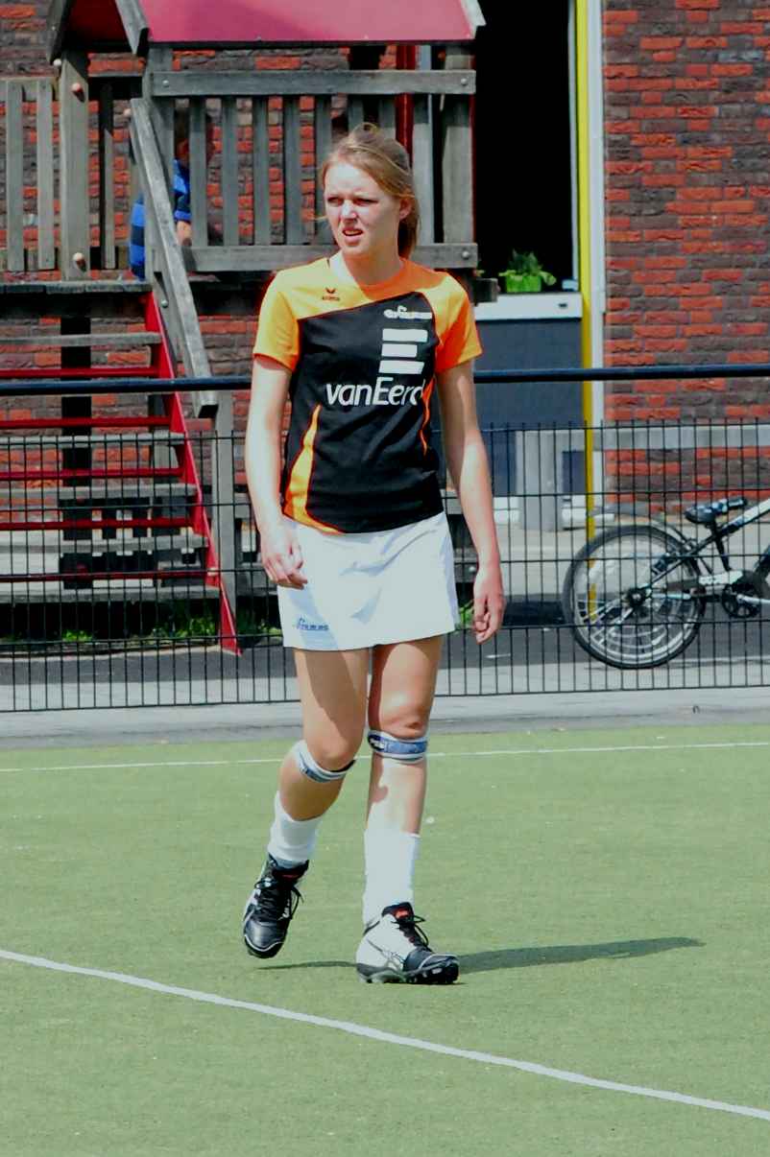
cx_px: 385
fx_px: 4435
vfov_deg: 14.9
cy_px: 578
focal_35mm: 138
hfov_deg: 9.9
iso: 1600
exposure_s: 1/1600
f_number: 9
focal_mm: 92
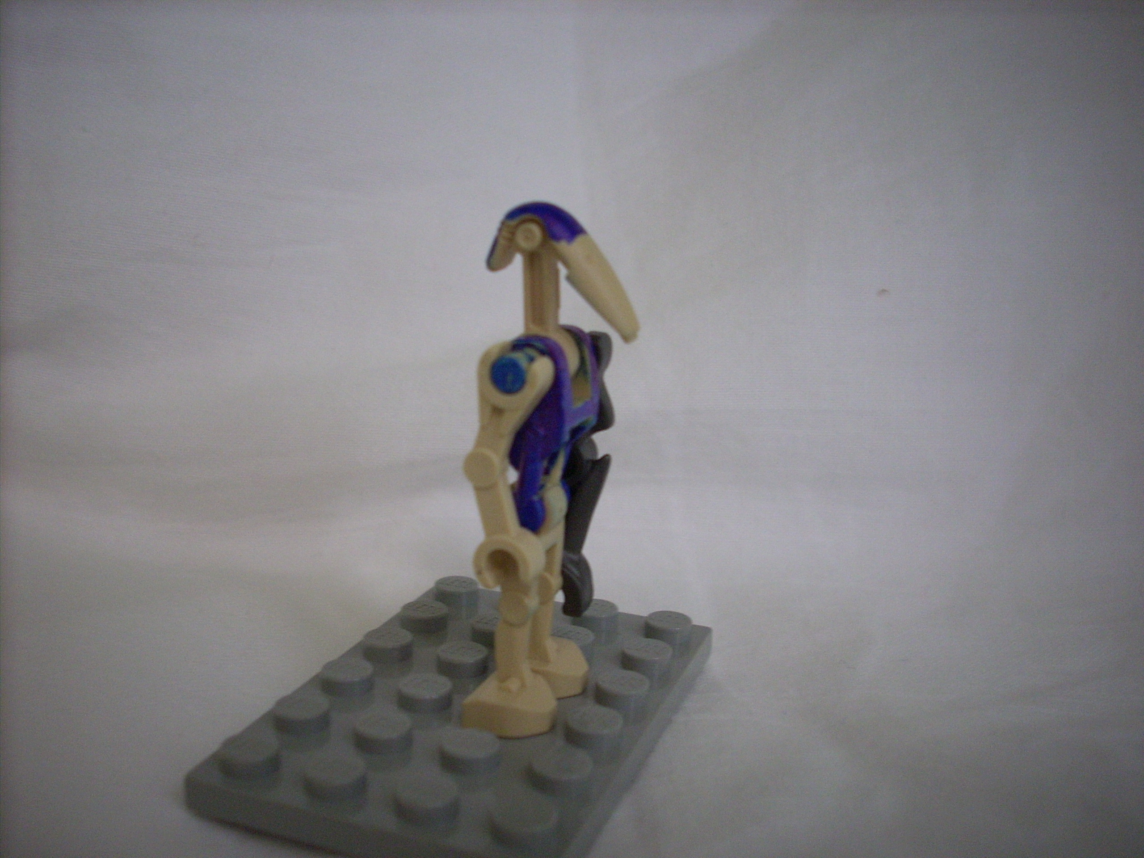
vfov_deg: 38.7
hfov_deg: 50.1
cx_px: 572
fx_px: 1223
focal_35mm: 37
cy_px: 429
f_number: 2.8
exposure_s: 1/30
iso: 175
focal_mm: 6.2
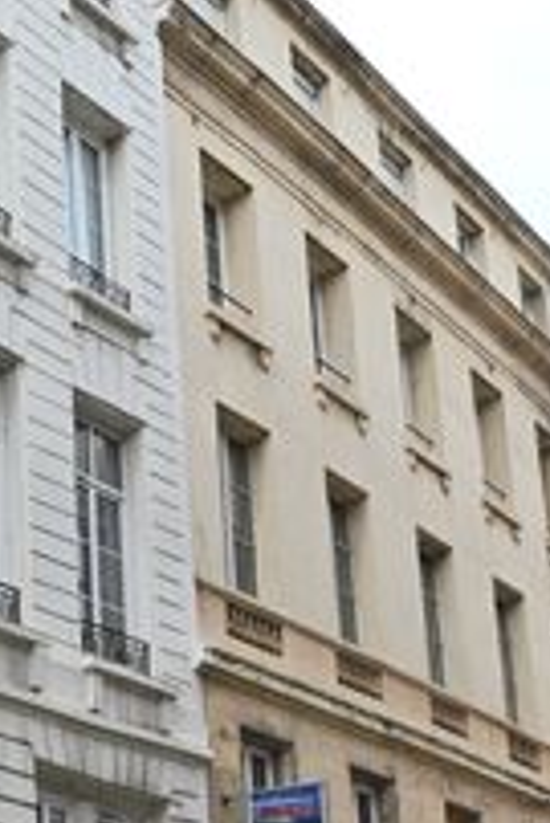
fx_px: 1899
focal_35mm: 83
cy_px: 603
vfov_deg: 24.2
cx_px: -98
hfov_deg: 15.9
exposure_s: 1/250
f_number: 5.6
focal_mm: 24
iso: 125
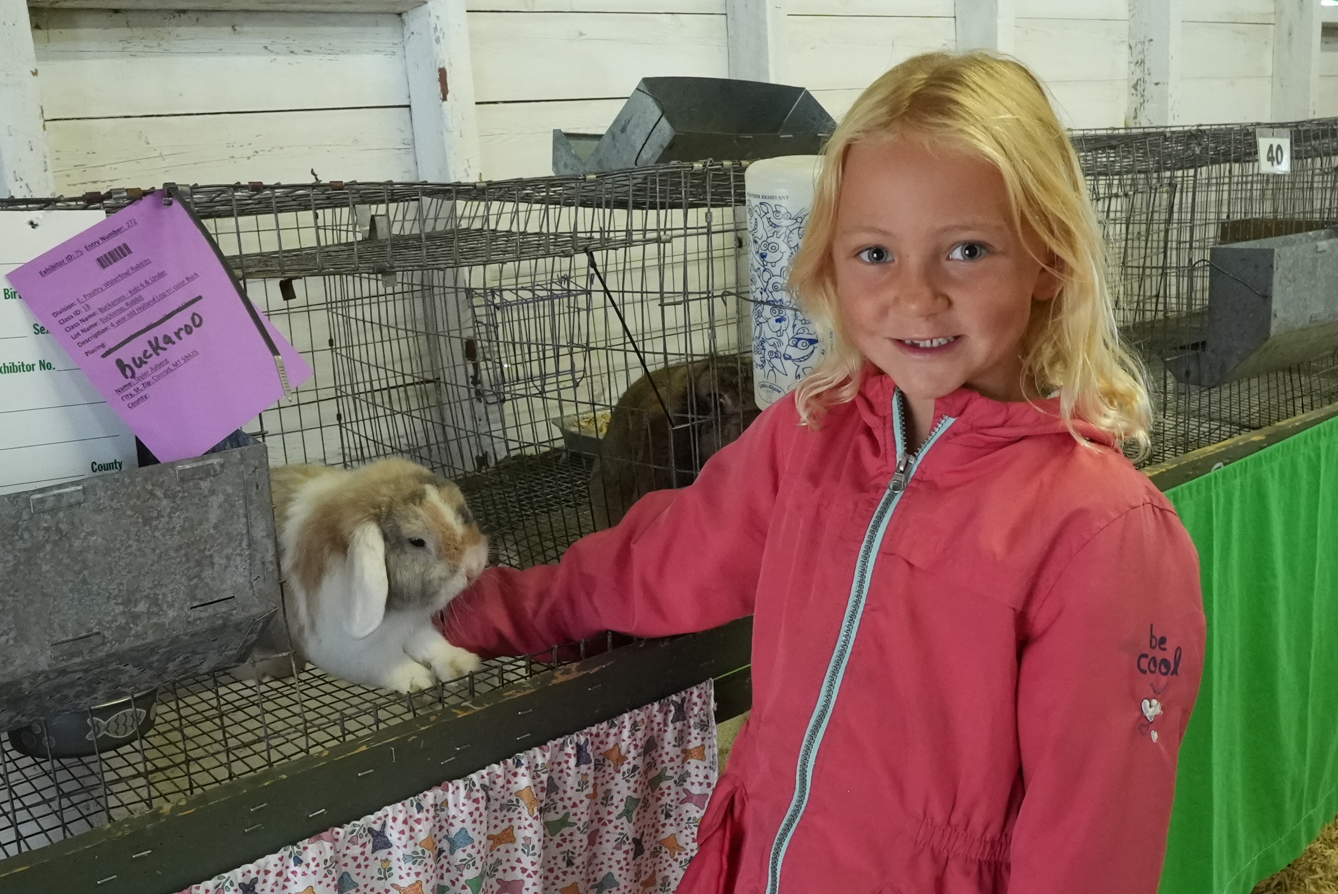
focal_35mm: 31
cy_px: 447
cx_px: 669
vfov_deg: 42.4
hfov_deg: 60.3
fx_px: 1153
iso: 12800
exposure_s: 1/40
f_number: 14
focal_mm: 21
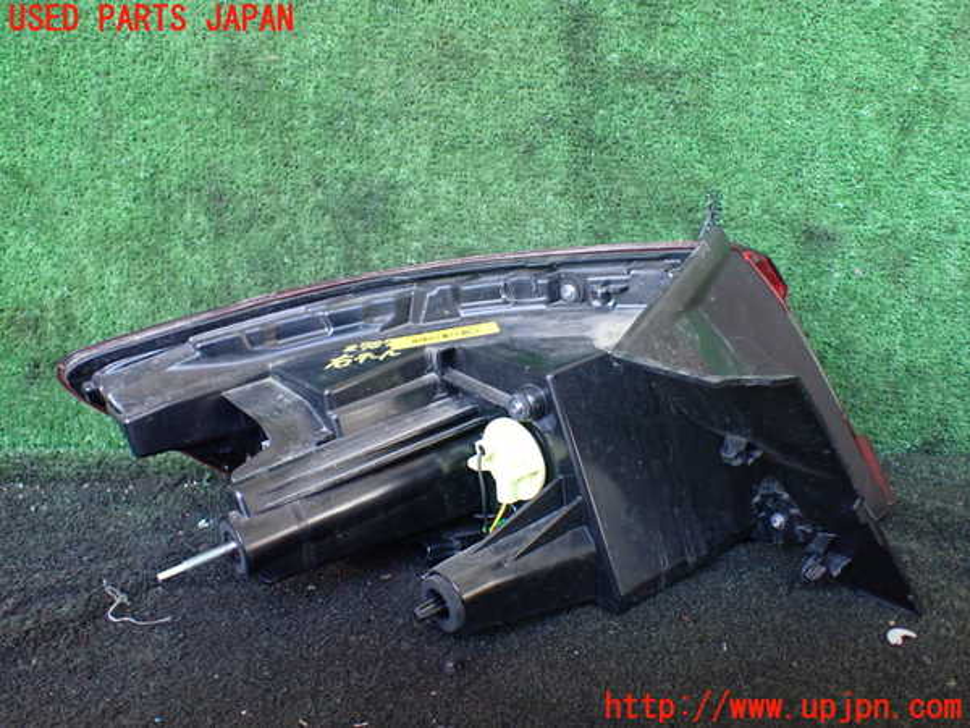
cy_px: 364
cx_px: 485
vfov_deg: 46.8
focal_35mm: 30
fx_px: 841
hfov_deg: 60.0
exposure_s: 1/125
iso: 800
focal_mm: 5.4
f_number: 2.3
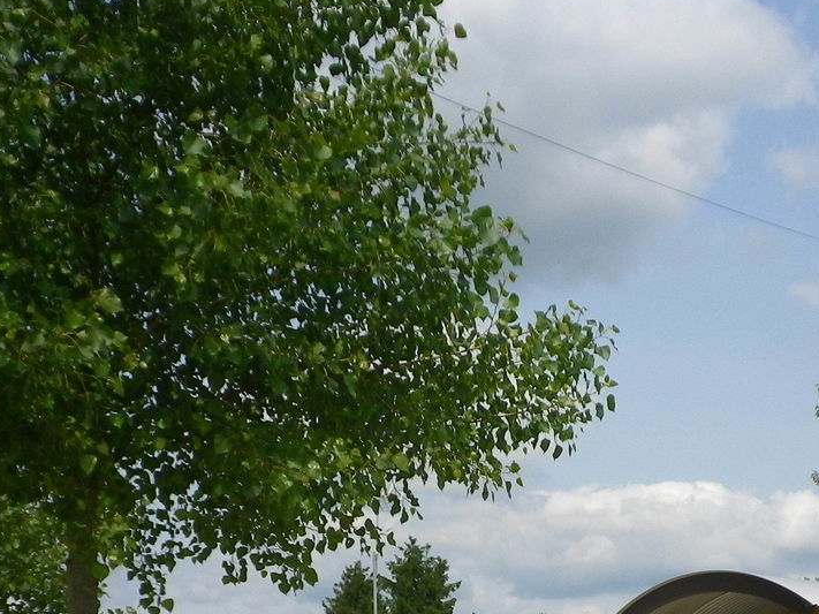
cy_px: 642
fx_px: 1490
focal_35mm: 63
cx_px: 545
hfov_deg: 30.5
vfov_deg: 22.2
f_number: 3.5
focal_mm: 5.05
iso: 80
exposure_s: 1/1250
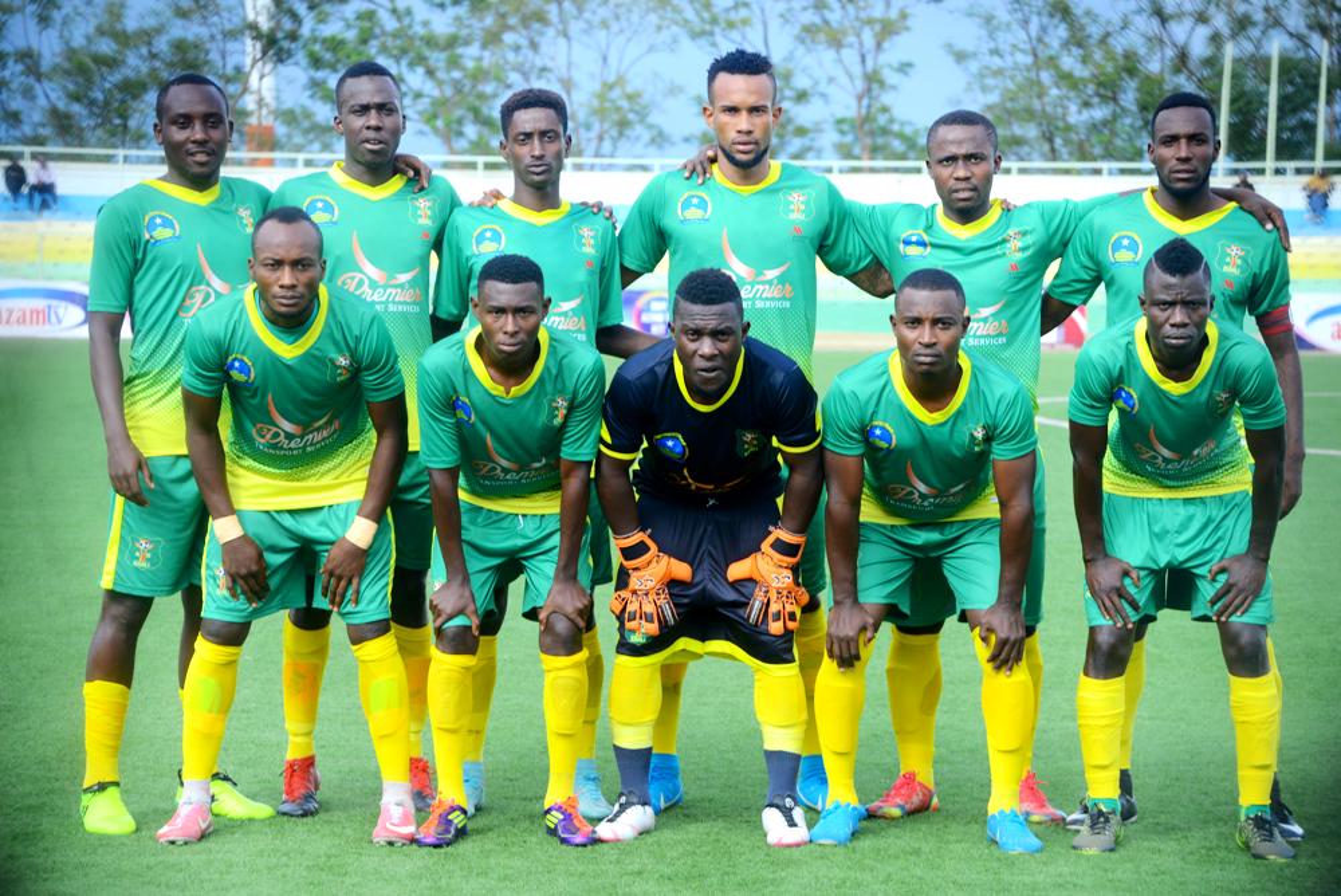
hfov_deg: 17.6
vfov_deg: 11.8
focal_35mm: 116
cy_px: 448
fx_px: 4323
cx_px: 670
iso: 400
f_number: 8
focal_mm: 116
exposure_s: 1/500
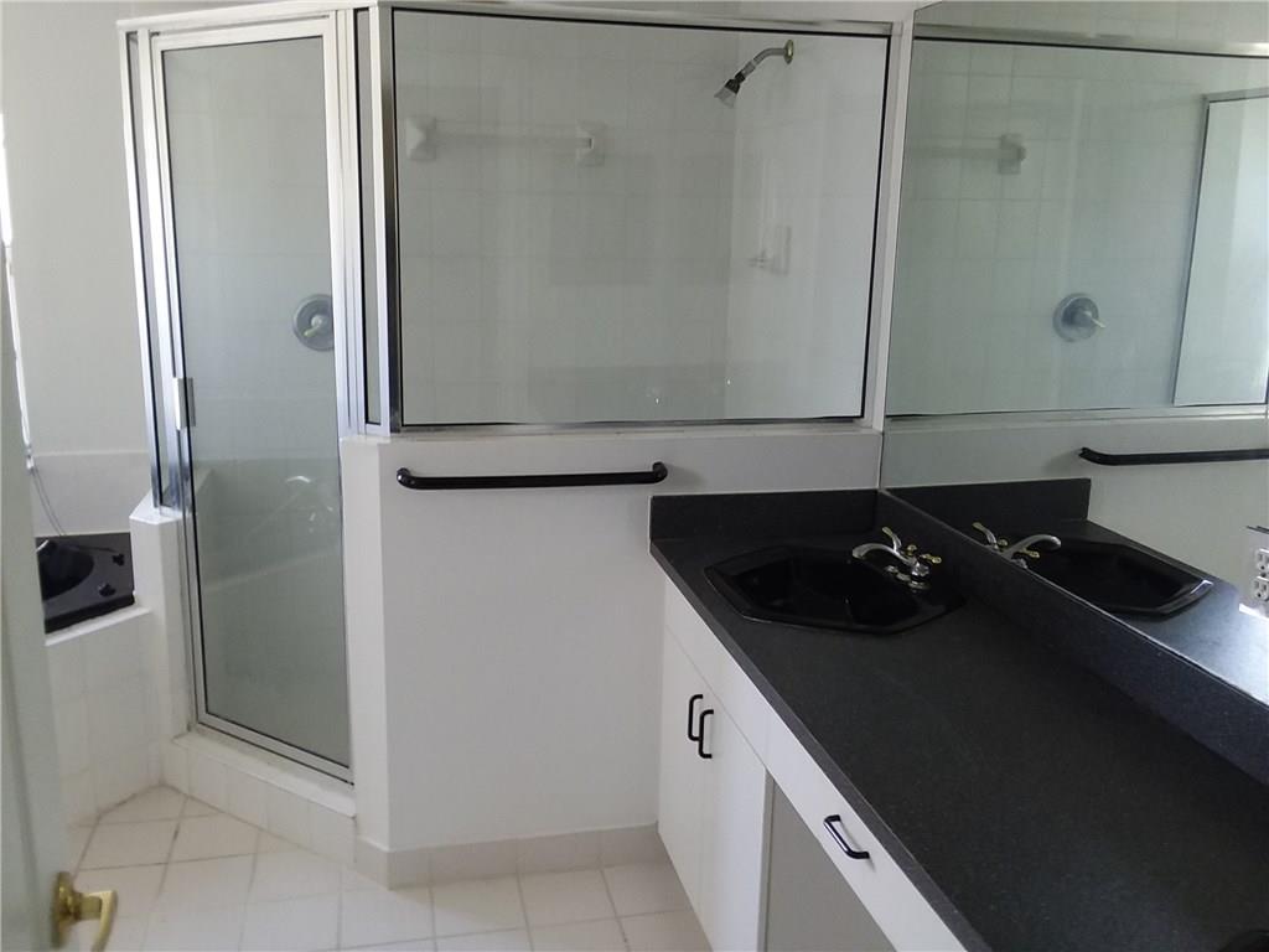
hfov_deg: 61.7
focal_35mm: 29
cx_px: 634
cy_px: 476
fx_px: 1063
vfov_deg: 48.2
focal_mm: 2.47
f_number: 1.9
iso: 64
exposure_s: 1/30
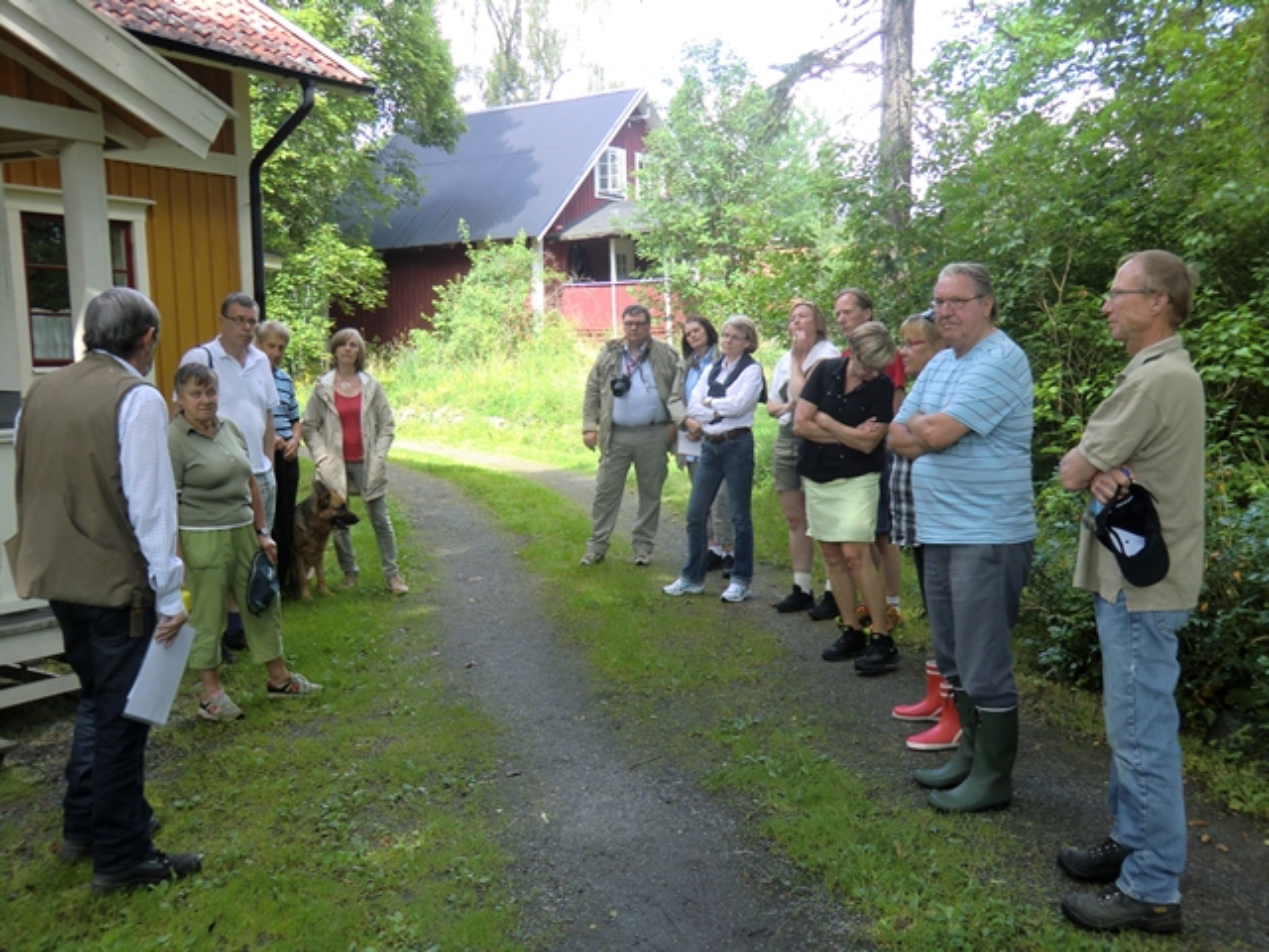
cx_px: 634
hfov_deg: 54.0
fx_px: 1246
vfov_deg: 41.8
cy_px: 476
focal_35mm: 34
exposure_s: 1/60
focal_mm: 6.1
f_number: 3.6
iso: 80
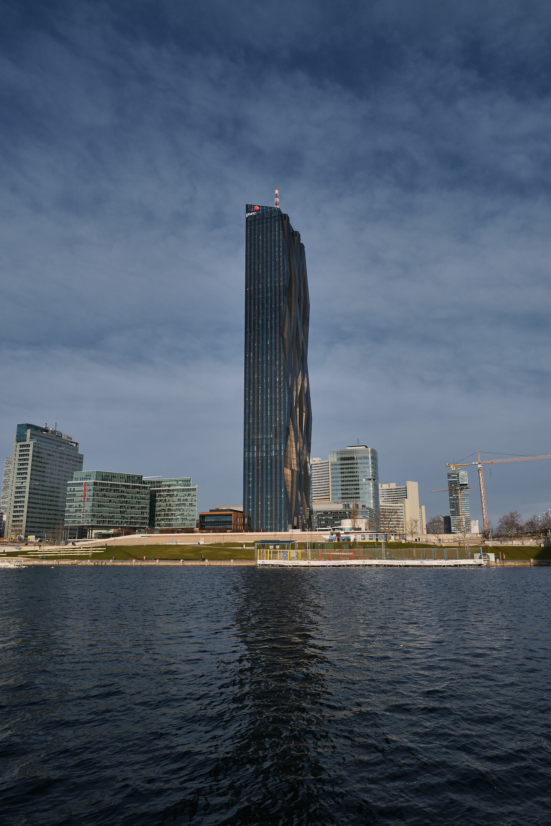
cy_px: 413
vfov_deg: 73.7
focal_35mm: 24
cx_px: 276
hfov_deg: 53.1
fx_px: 551
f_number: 8
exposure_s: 1/400
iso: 160
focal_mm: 16
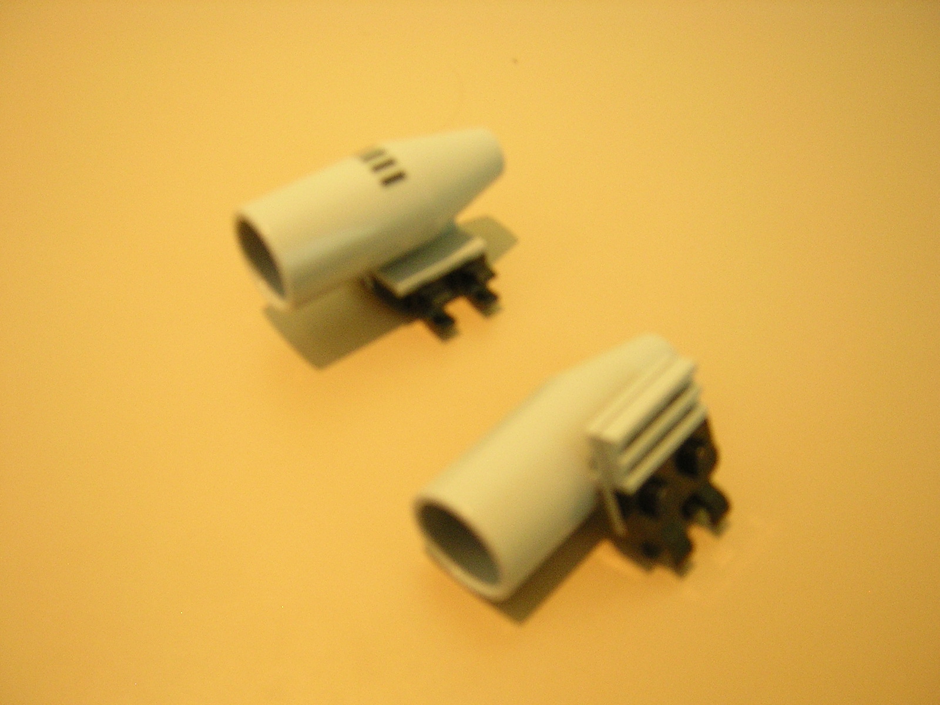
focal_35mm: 36
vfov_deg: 39.7
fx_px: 978
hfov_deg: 51.4
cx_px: 470
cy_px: 352
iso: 322
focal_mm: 4.7
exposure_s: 1/3.2
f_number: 2.6
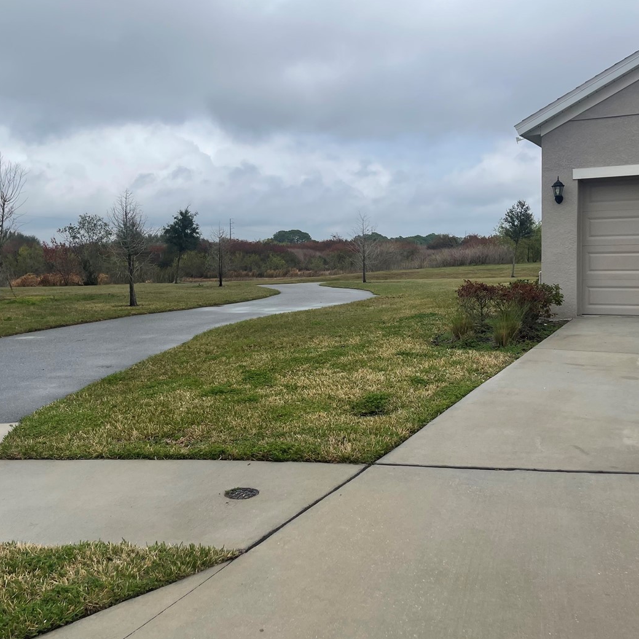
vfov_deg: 48.4
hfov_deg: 48.4
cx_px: 311
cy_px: 308
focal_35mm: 34
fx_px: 710
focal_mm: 5.1
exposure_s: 1/5128
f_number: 1.6
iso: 32
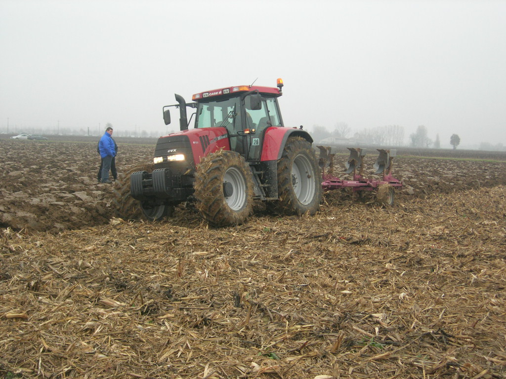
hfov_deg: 37.5
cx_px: 253
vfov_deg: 28.6
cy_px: 190
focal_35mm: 51
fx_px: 745
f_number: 3.2
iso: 100
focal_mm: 10.6
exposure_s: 1/326
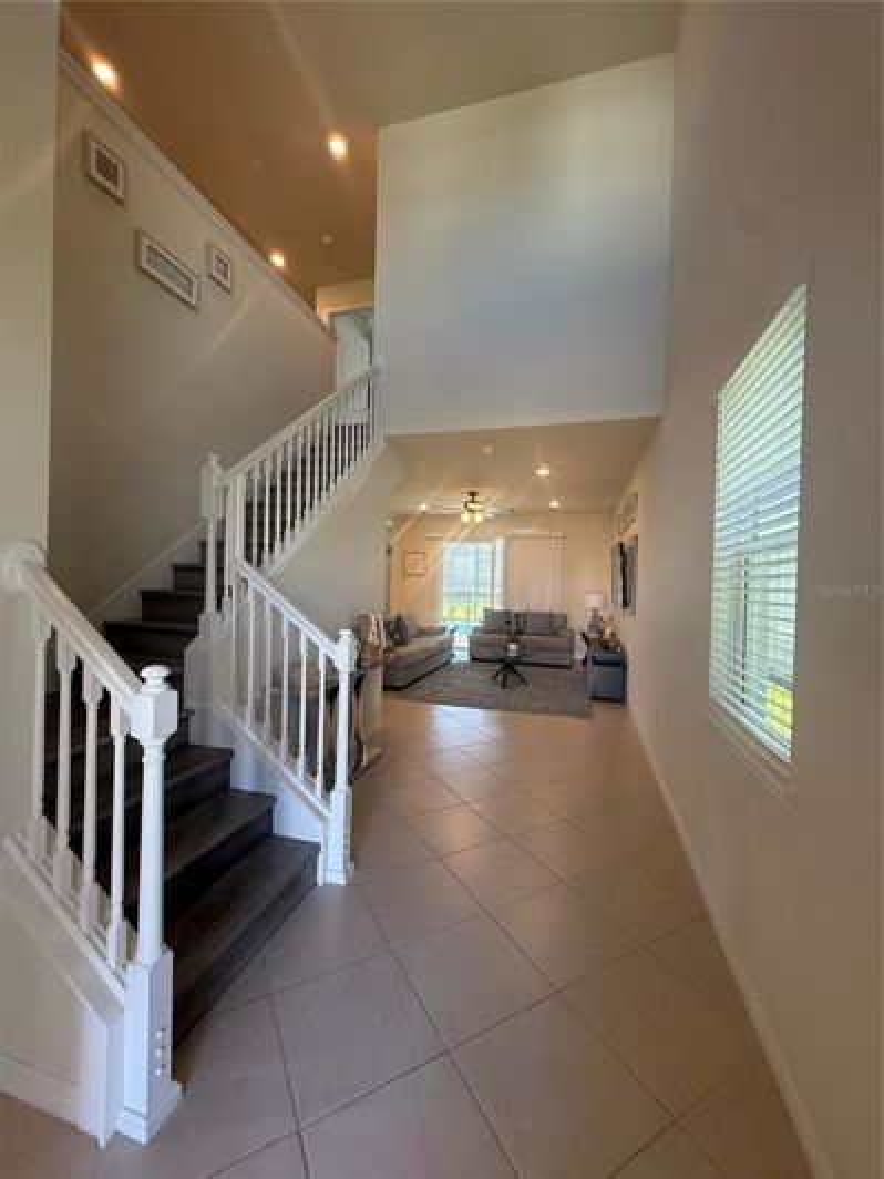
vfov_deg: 102.1
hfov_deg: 85.7
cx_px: 442
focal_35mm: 14
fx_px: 477
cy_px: 590
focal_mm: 2.22
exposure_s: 1/120
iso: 160
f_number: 2.2
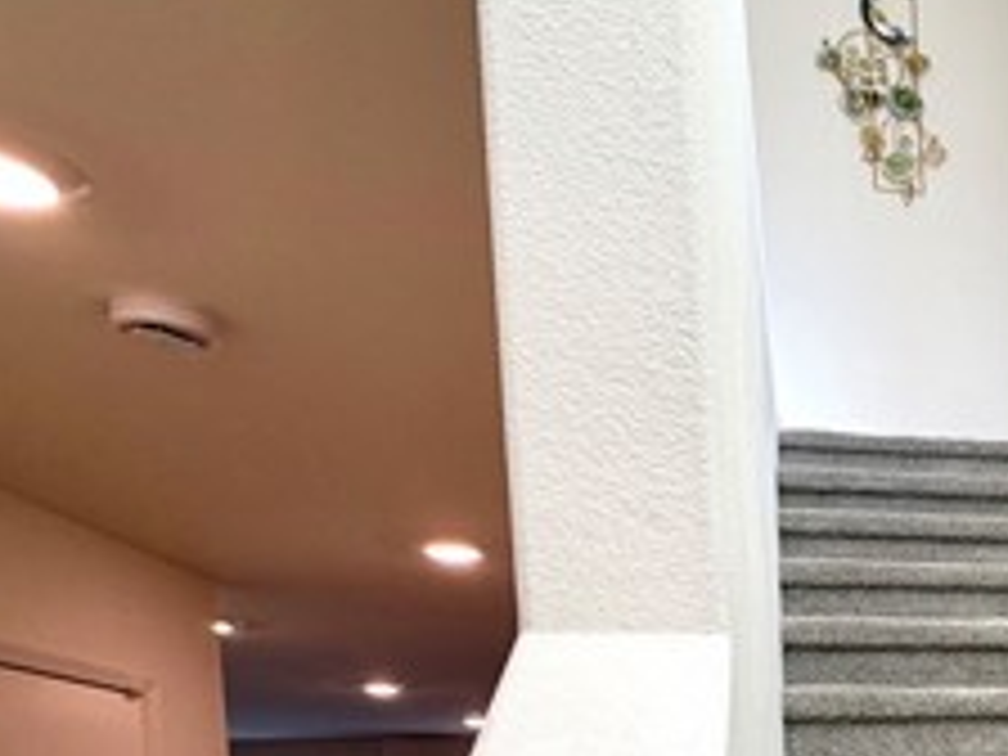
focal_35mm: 40
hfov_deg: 38.0
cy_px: 873
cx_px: 1138
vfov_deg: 31.1
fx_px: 1165
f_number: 2.2
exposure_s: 1/120
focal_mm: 2.22
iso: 64
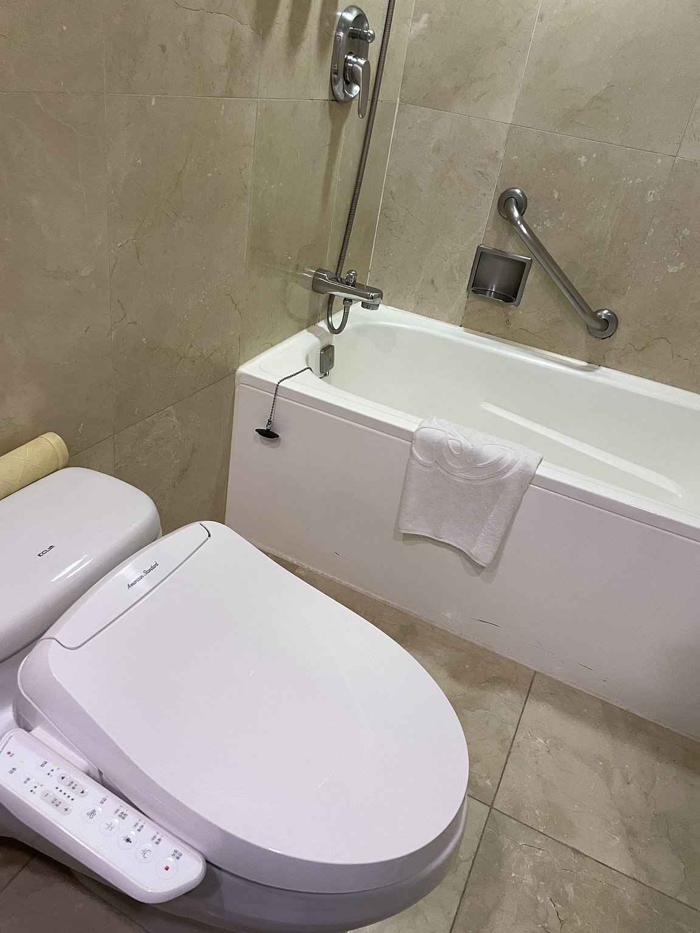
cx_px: 350
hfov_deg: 53.1
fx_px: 701
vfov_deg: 67.3
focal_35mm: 26
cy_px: 466
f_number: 1.6
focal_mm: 4.2
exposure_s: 1/60
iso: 200
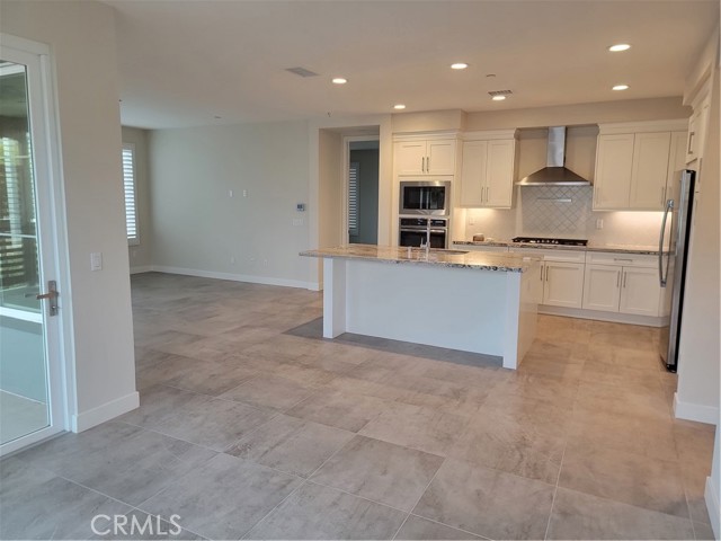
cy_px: 270
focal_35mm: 24
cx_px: 360
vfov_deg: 56.8
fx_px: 500
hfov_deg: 71.6
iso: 250
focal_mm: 6.7
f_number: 1.8
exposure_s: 1/120
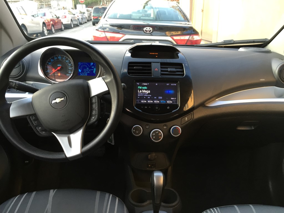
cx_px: 142
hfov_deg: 61.7
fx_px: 238
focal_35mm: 29
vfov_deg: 48.2
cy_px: 106
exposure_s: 1/30
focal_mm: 4.15
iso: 32
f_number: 2.2
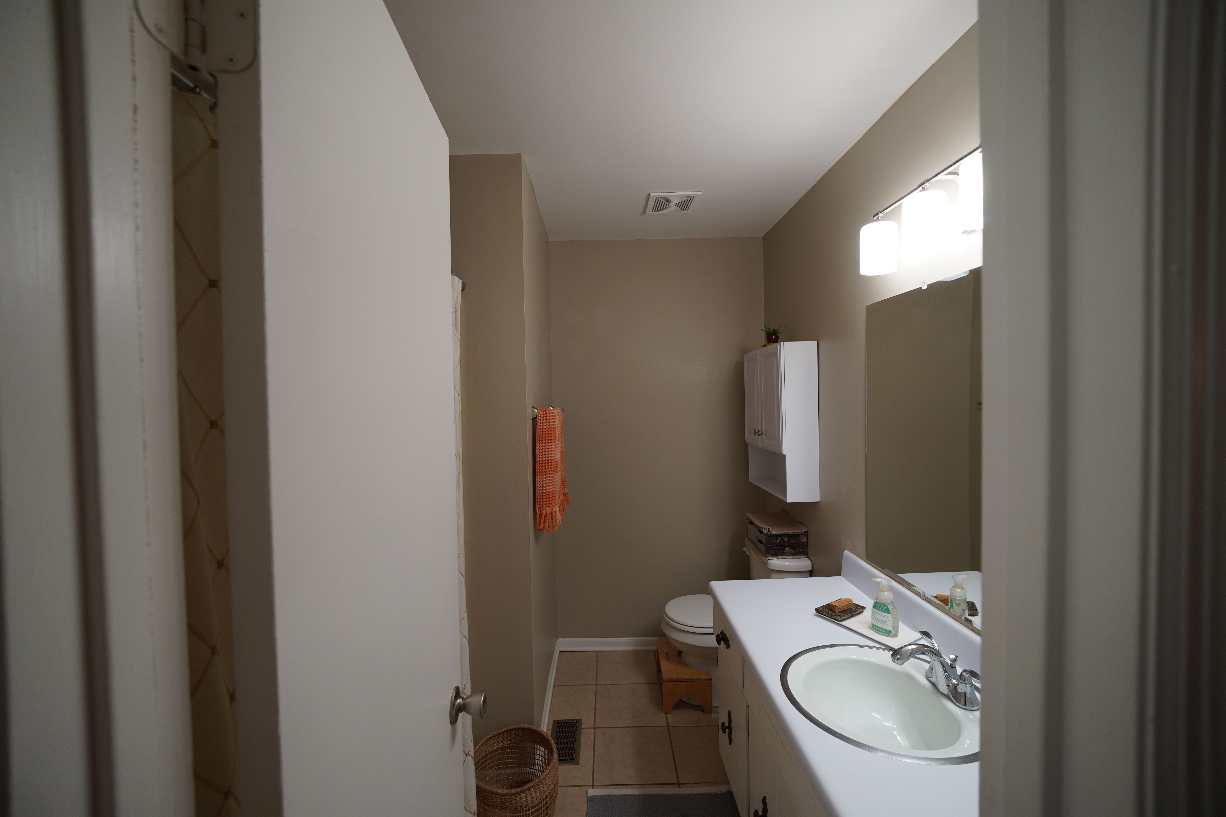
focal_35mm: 14
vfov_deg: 83.3
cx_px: 613
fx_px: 460
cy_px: 408
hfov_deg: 106.3
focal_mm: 9
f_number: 2.8
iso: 125
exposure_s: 1/30
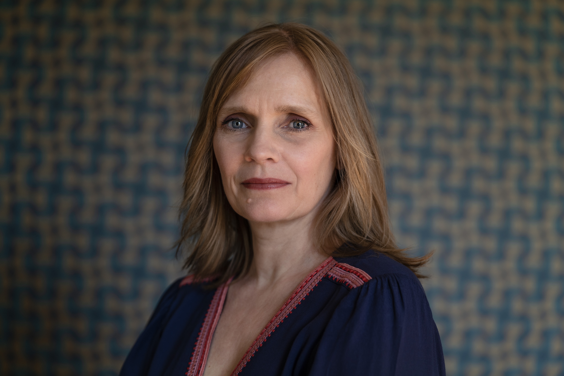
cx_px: 282
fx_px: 1410
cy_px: 188
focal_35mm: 90
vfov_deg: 15.2
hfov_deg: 22.6
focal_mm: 90
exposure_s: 1/250
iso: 200
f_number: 2.8
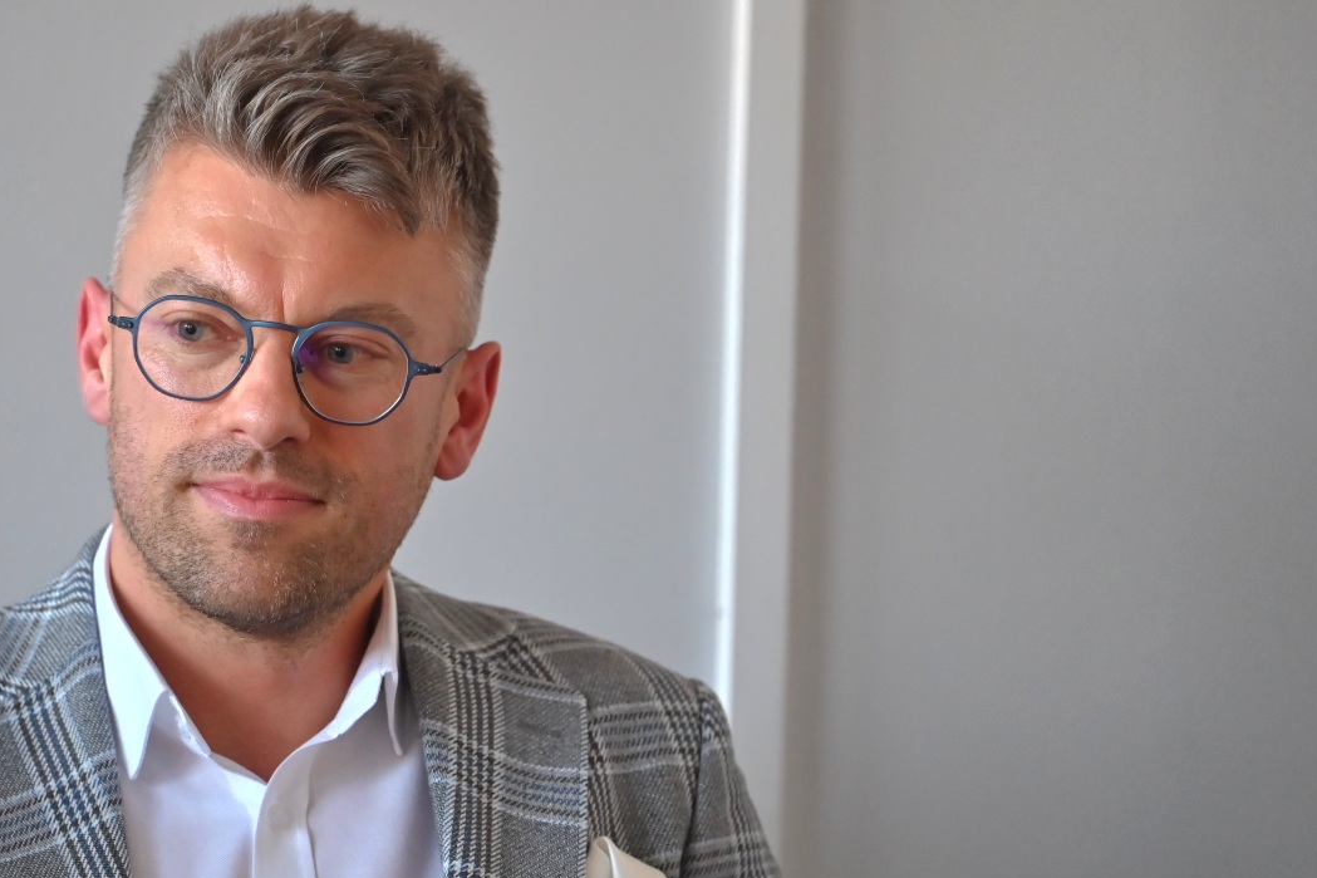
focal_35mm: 278
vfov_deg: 4.9
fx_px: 10168
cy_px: 477
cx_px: 310
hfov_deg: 7.4
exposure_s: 1/400
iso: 1250
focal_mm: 180
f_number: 2.8
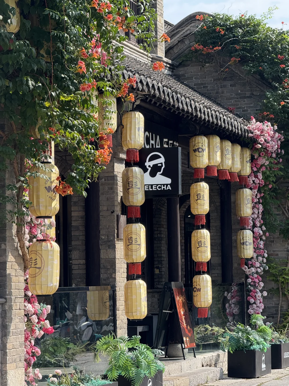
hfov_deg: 12.3
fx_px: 1336
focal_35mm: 120
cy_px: 193
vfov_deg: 16.4
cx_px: 144
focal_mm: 15.66
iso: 64
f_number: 2.8
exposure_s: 1/784
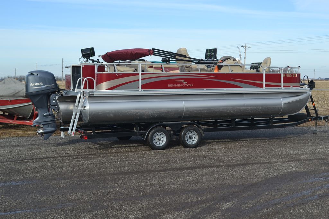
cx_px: 164
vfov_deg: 25.8
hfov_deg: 37.8
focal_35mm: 52
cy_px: 110
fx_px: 480
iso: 100
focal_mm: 35
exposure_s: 1/200
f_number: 7.1
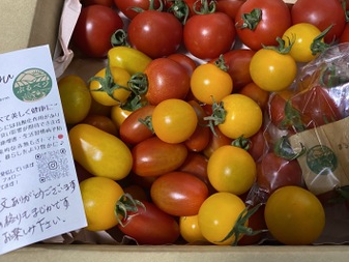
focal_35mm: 37
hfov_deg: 49.9
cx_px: 202
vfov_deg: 38.1
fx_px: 373
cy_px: 79
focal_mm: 4.25
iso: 160
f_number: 1.8
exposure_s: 1/60
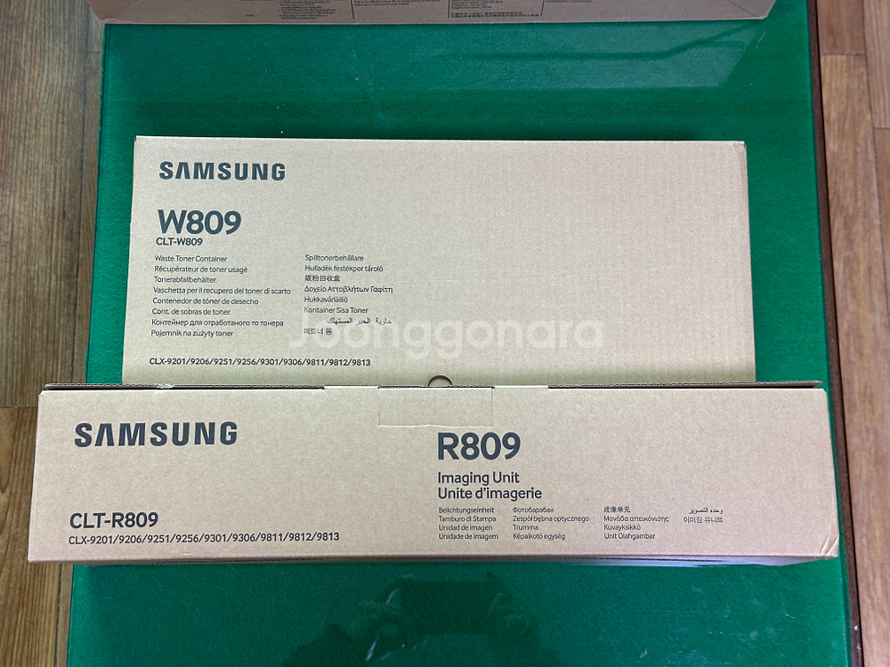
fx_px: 1234
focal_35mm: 48
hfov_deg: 39.7
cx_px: 445
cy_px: 334
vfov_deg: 30.3
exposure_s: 1/60
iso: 160
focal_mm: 6.86
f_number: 1.78
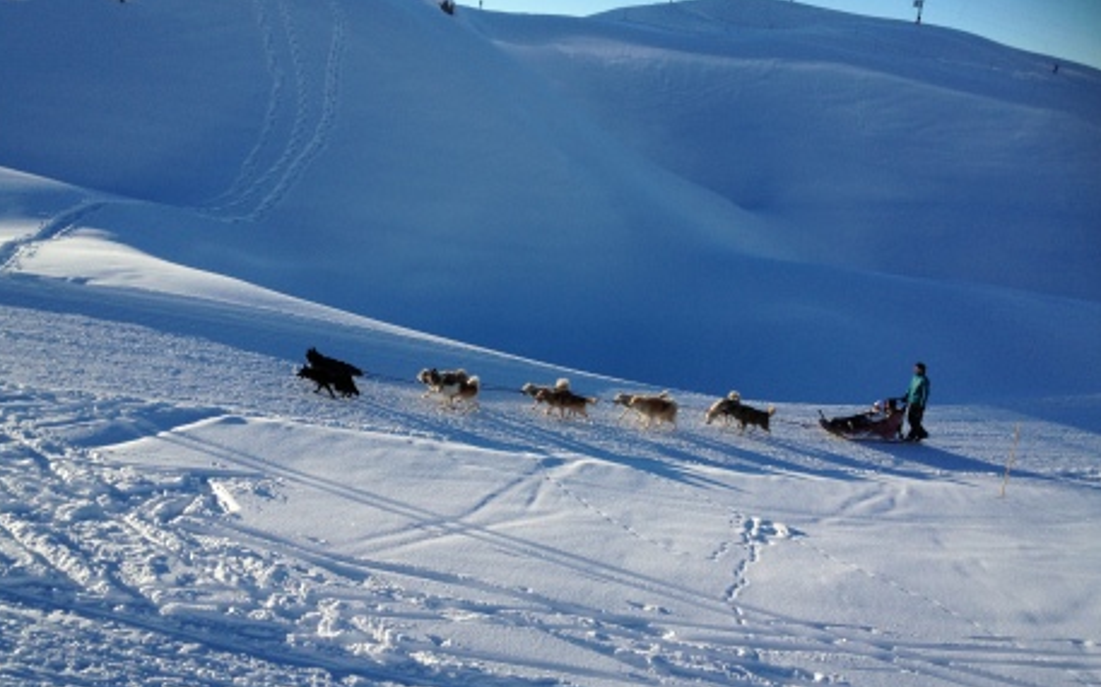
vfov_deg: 32.7
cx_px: 547
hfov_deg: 50.4
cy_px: 350
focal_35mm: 39
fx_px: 1170
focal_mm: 4.28
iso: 50
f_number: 2.4
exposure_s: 1/1672
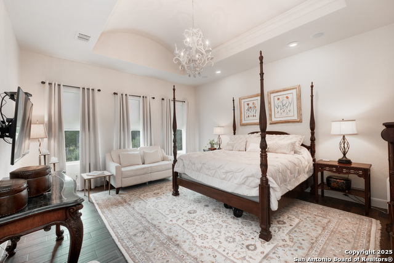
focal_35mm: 15
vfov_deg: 77.4
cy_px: 132
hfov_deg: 100.4
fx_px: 164
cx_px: 197
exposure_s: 1/4
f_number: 10
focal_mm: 10
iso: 400
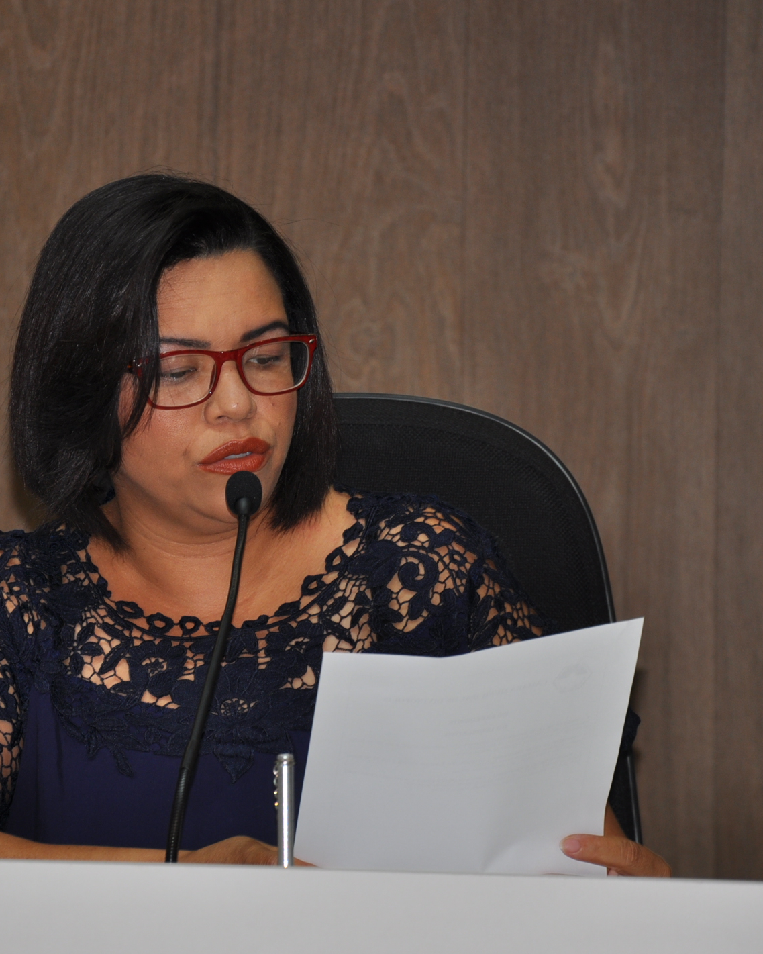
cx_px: 217
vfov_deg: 8.7
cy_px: 477
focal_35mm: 223
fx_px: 6286
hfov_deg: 6.9
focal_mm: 105
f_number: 5.6
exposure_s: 1/60
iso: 200
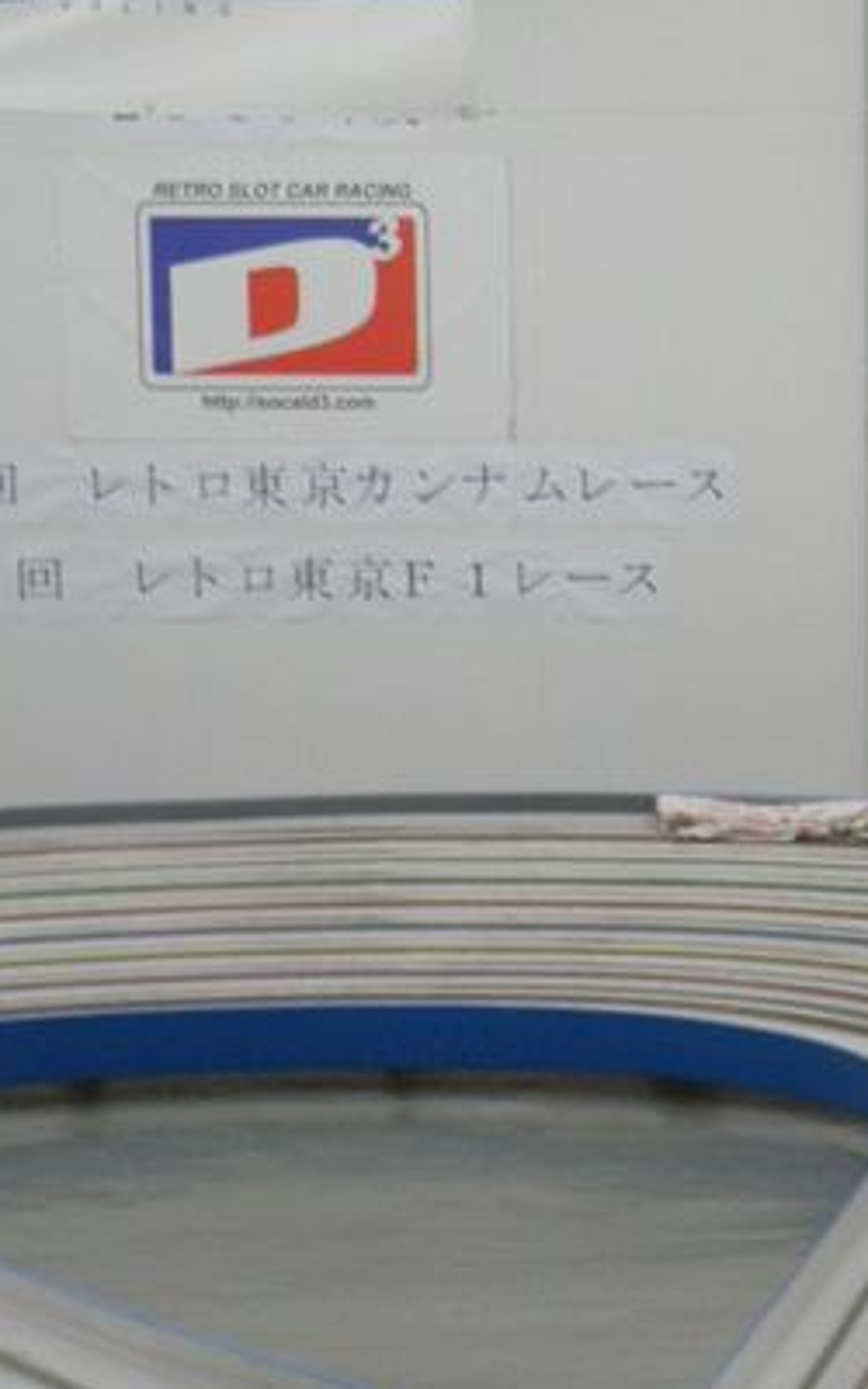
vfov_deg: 15.6
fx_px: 5034
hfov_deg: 9.5
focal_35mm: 133
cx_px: 1462
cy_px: 1101
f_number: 4.2
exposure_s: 1/15
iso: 200
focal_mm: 8.7
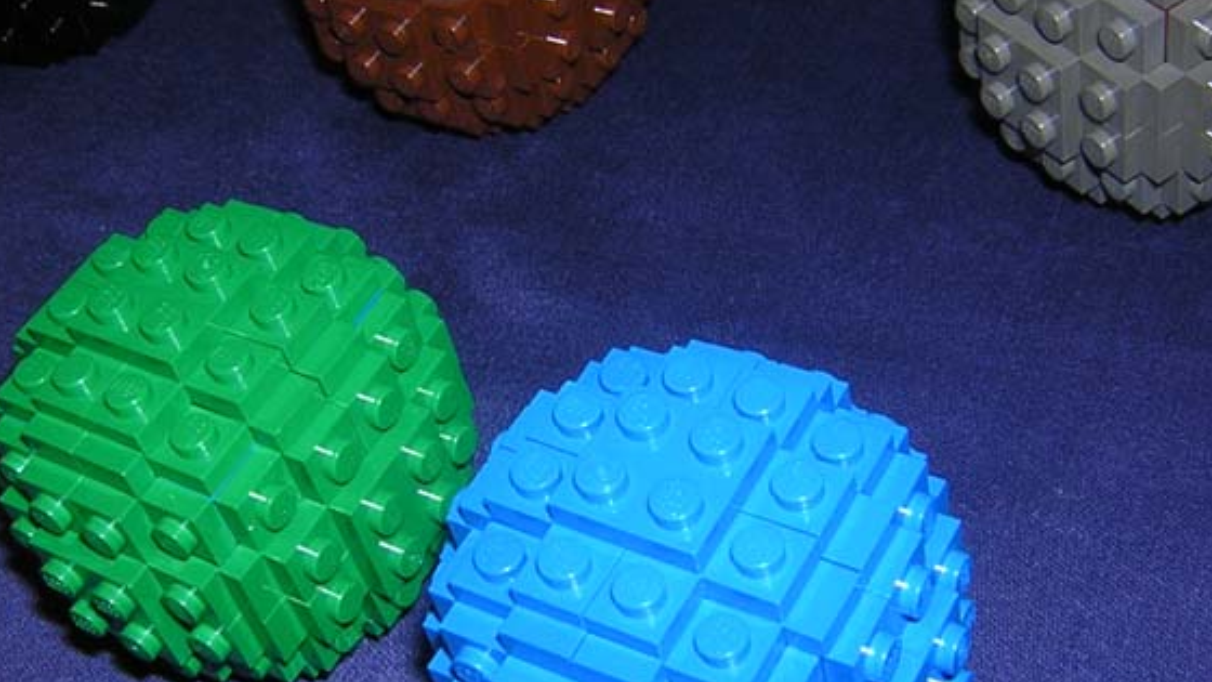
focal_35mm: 56
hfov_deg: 37.2
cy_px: 279
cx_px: 630
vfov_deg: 21.4
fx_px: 1800
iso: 100
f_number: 5.2
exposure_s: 1/60.1
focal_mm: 4.7
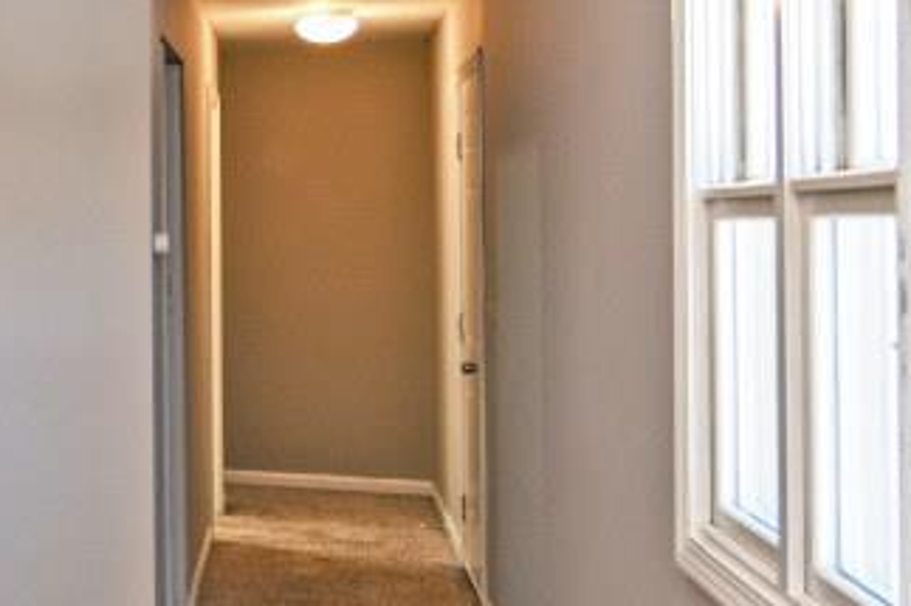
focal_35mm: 65
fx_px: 1644
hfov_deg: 20.7
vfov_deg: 20.8
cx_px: -759
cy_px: 211
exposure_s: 1/60
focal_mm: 14
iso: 360
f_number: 4
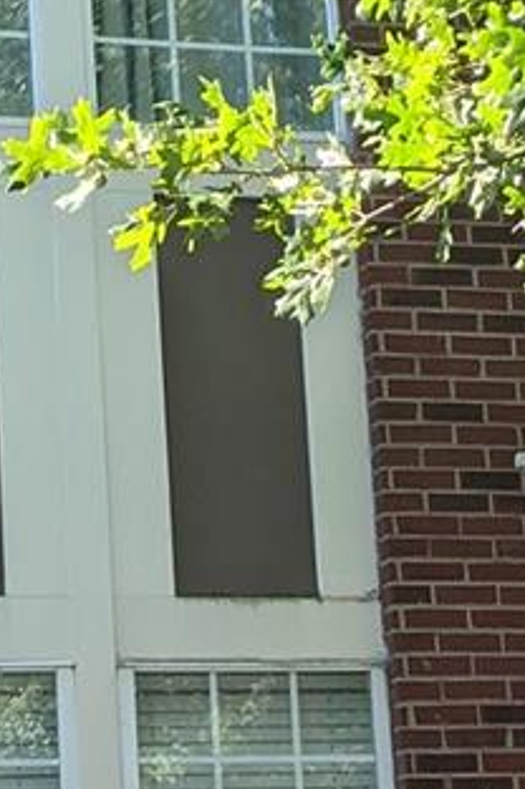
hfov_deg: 9.9
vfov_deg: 14.9
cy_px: 484
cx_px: 230
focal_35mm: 138
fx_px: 3025
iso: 47
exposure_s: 1/1300
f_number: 1.8
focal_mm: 4.44
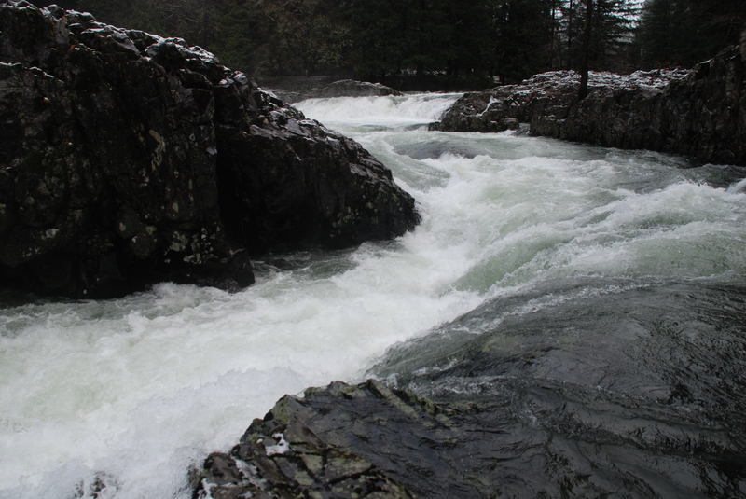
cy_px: 250
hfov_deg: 67.3
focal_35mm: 27
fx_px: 560
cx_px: 373
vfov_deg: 48.0
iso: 400
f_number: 5
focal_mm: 18
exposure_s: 1/320
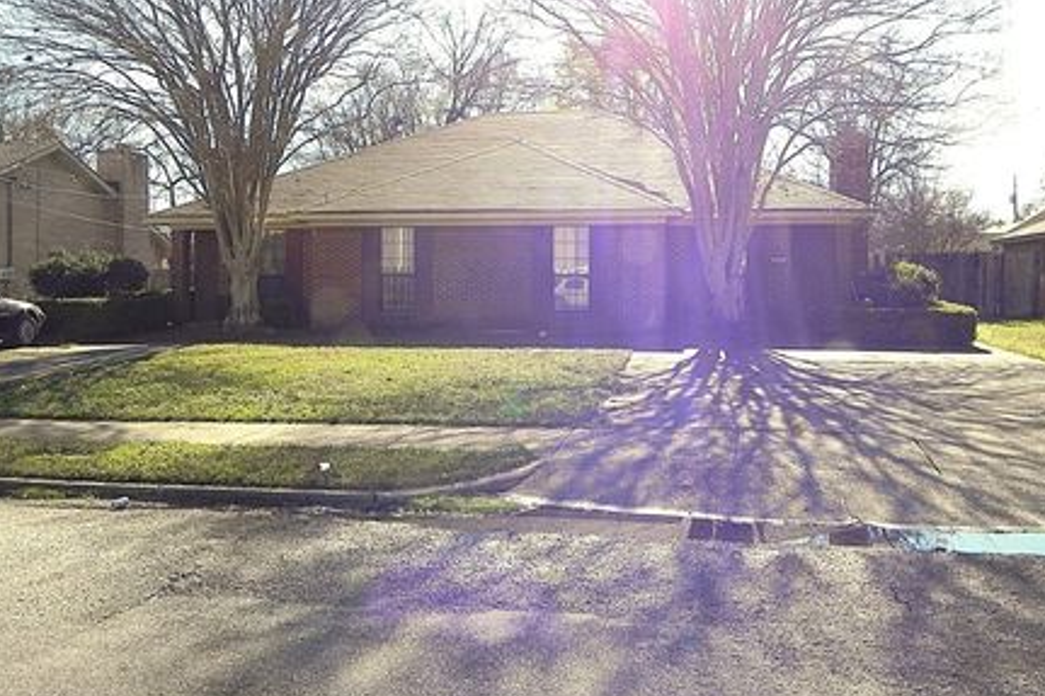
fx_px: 1016
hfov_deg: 54.4
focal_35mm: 35
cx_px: 541
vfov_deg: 37.8
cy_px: 329
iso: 160
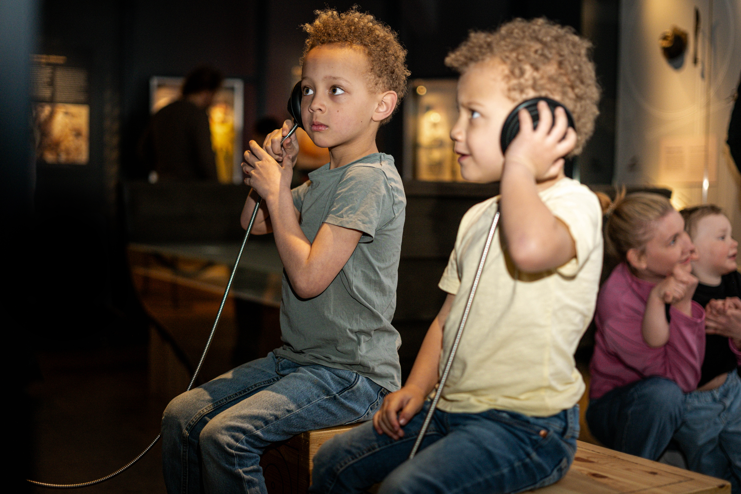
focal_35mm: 50
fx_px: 1029
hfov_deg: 39.6
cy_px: 247
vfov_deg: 27.0
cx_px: 370
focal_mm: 33
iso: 800
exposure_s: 1/250
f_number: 1.4
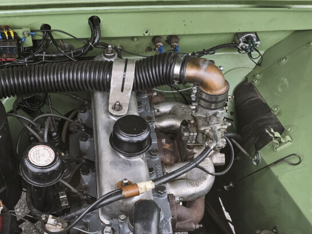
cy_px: 154
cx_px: 101
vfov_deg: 33.3
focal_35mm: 43
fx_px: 388
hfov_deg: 43.2
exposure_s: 1/180
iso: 125
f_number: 1.7
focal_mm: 6.3
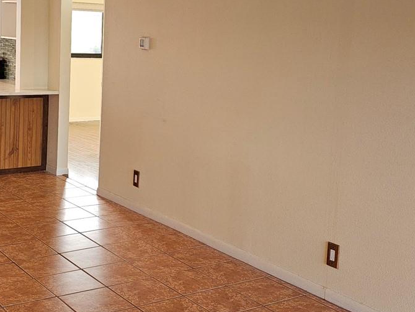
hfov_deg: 34.6
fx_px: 659
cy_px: 112
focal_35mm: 55
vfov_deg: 26.5
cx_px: 143
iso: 100
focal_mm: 6.3
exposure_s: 1/60
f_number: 1.7
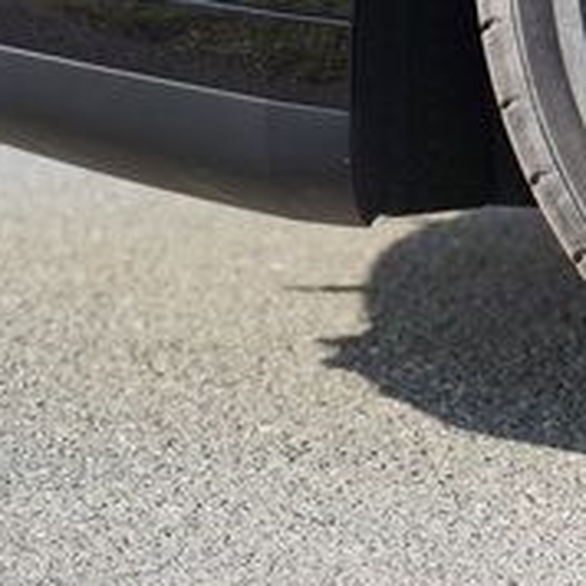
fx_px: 6110
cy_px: -109
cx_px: 1086
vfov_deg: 5.5
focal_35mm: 319
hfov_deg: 5.4
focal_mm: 87
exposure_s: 1/200
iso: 100
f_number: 4
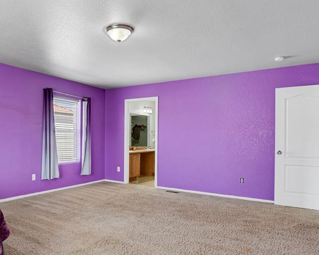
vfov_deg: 53.1
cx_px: 96
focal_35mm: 27
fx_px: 255
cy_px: 140
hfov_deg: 61.8
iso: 1800
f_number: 8
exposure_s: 1/20
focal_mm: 17
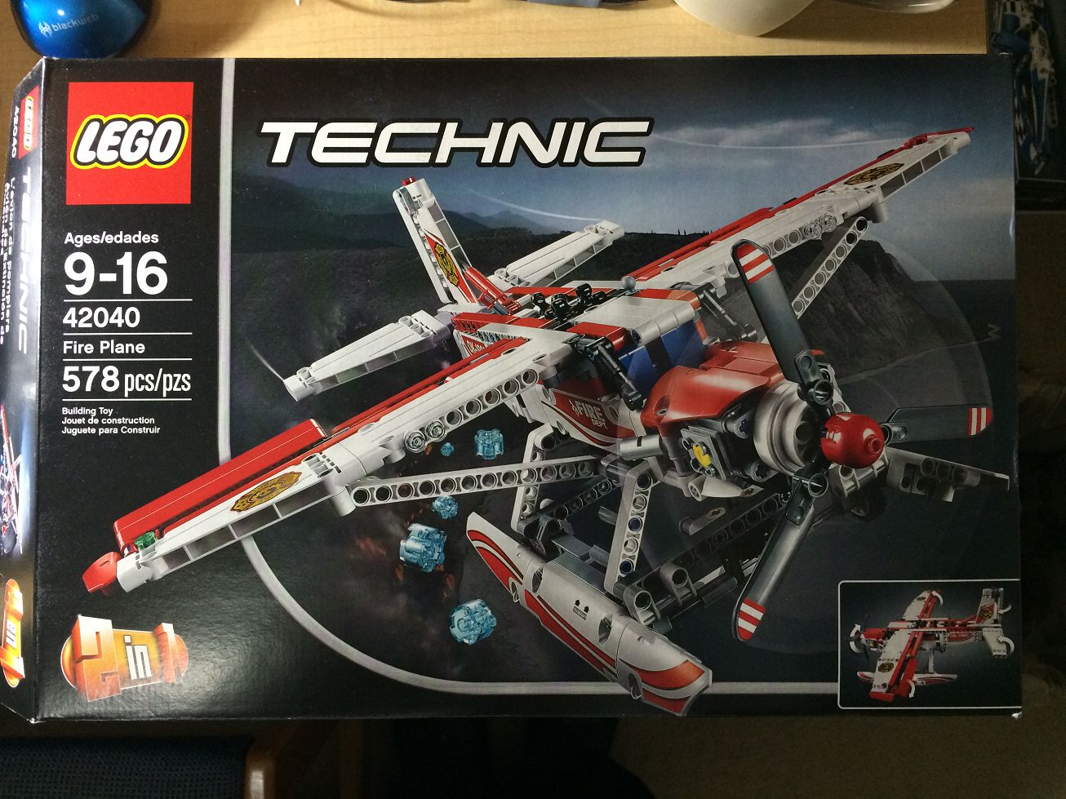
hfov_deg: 61.7
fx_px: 893
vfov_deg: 48.2
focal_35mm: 29
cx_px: 533
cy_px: 400
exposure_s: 1/24
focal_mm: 4.15
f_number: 2.2
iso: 250
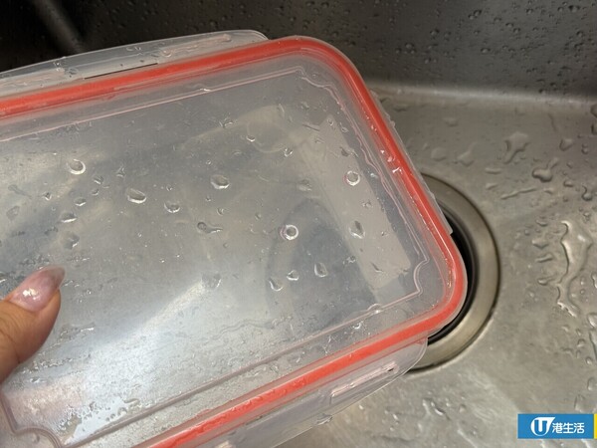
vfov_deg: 30.3
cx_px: 298
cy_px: 224
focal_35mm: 48
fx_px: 828
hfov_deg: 39.7
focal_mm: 6.76
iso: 50
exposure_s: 1/176
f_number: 1.78
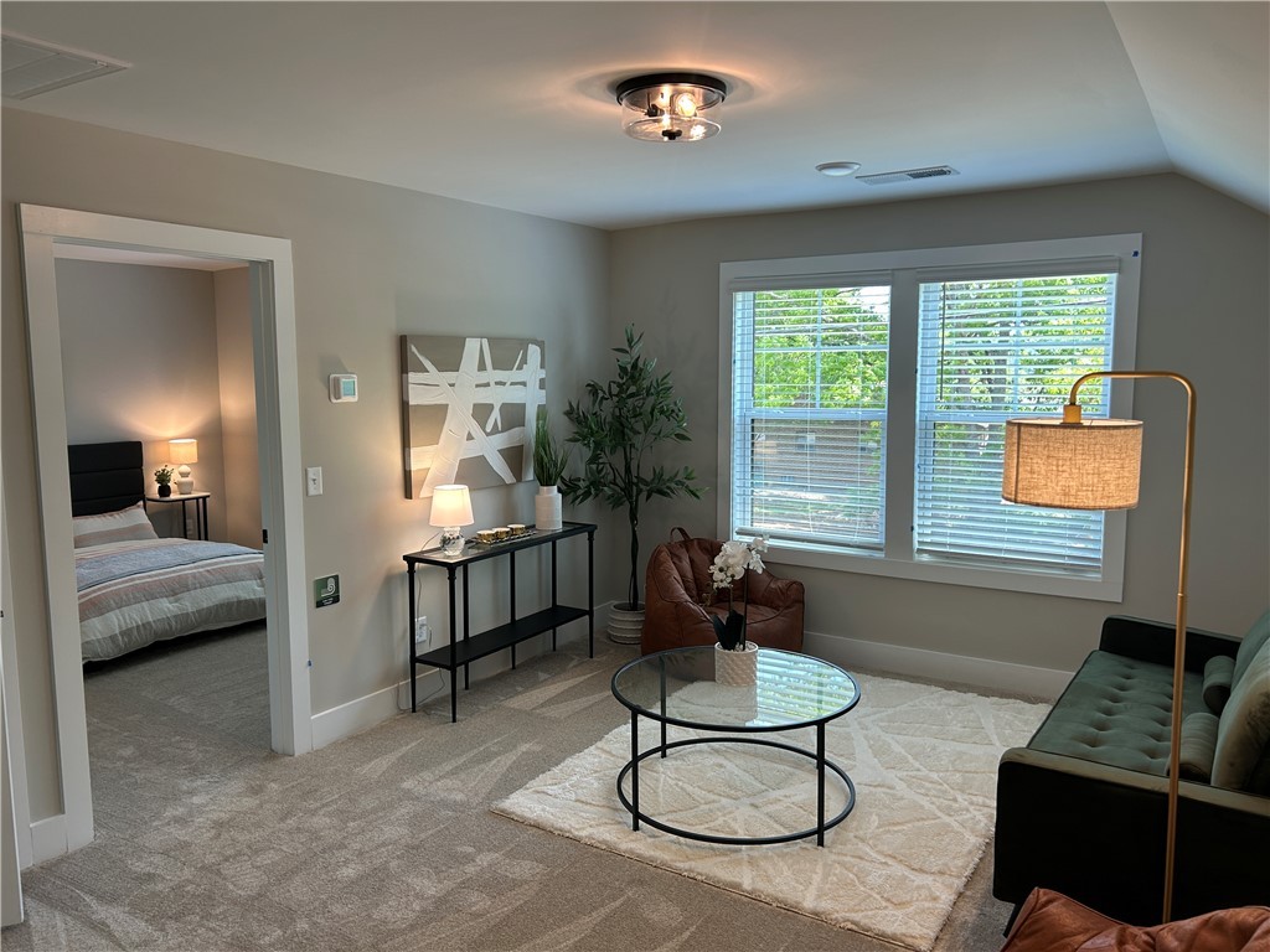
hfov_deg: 67.3
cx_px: 635
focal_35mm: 26
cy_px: 476
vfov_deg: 53.1
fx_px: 954
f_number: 1.5
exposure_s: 1/120
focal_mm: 5.7
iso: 64
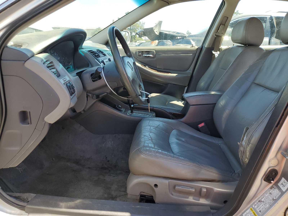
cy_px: 108
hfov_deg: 67.3
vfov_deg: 53.1
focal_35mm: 26
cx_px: 144
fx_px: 216
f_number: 1.5
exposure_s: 1/455
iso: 50
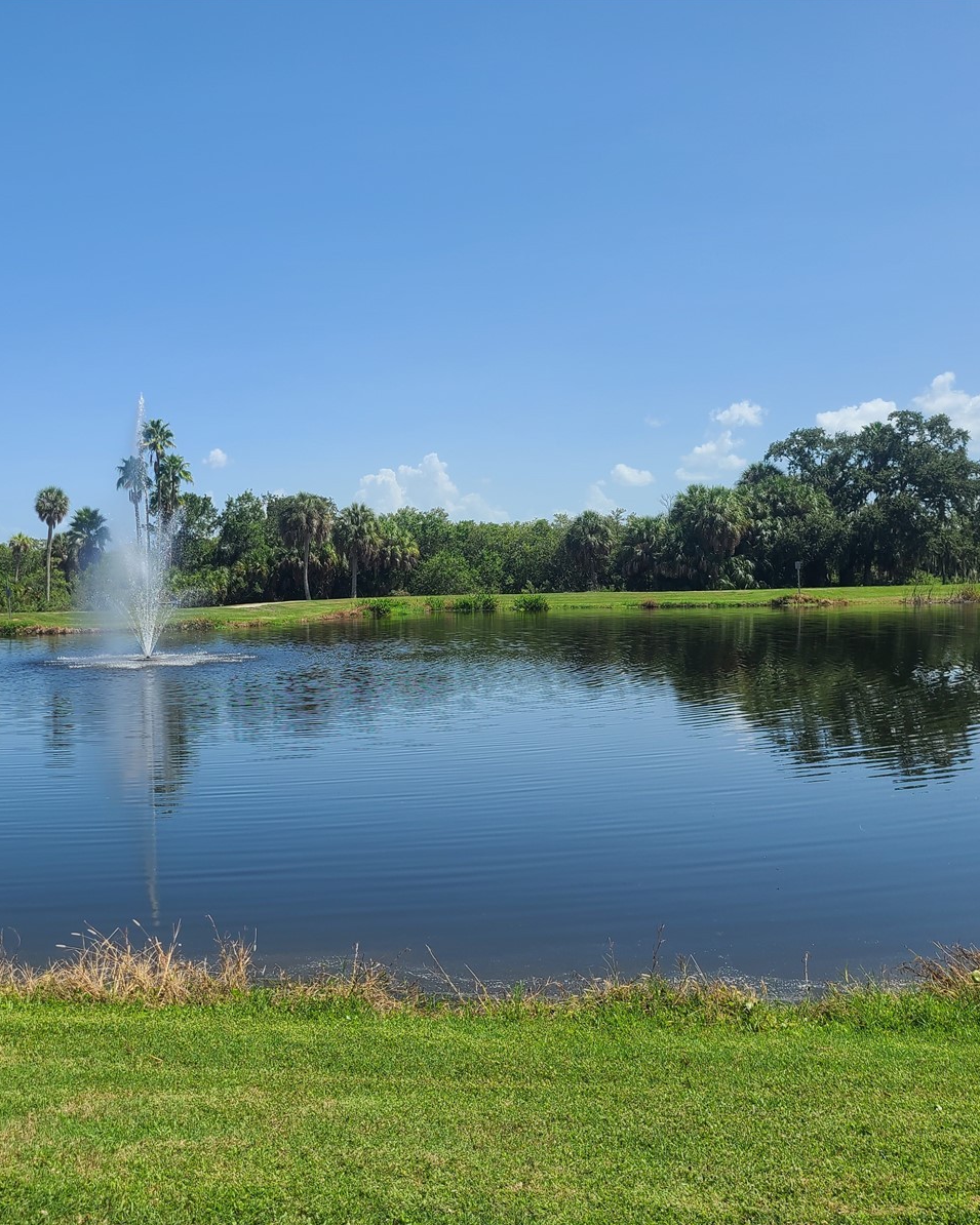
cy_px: 611
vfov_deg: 52.8
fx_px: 1233
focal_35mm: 34
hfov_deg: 42.9
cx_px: 341
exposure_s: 1/2489
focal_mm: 5.4
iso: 40
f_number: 1.8
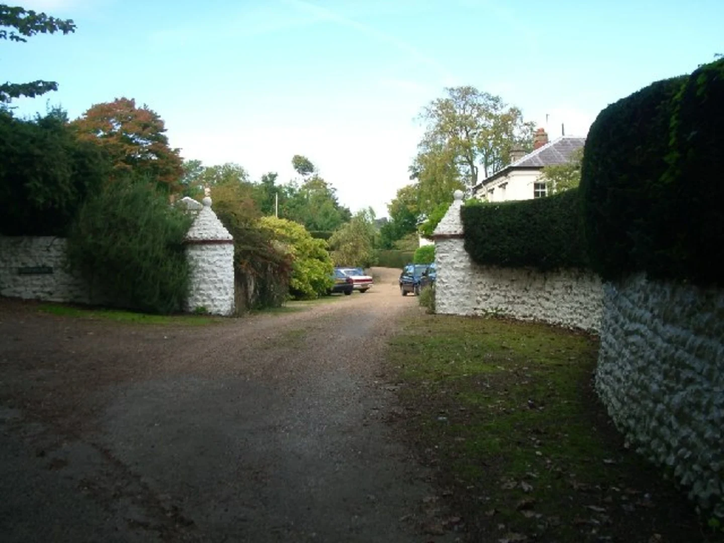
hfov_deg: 45.8
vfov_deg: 35.1
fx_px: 858
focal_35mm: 41
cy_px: 272
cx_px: 362
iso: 80
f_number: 2.8
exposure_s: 1/400
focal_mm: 6.8
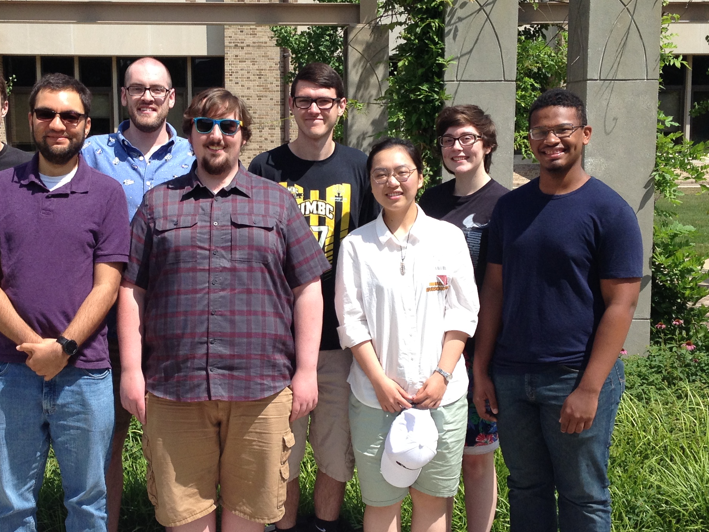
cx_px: 289
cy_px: 295
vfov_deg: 23.3
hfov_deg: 30.7
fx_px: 1290
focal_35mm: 63
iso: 50
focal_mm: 4.28
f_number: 2.4
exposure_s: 1/1346
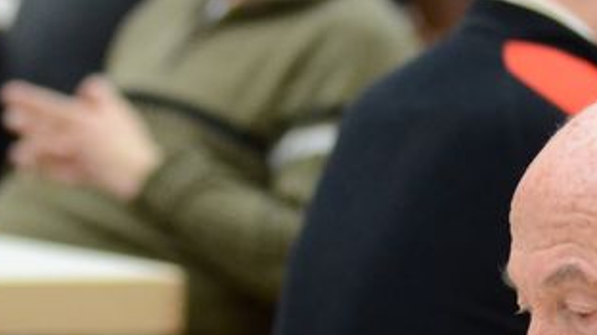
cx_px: 565
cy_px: 479
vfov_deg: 1.6
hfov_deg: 2.8
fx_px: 12244
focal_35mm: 774
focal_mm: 170
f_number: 5
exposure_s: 1/100
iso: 2500
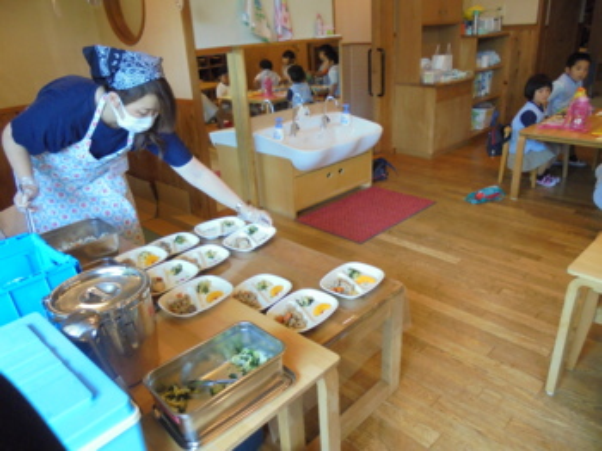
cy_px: 226
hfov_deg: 67.3
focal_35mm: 26
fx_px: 452
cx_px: 301
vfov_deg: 53.0
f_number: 3.5
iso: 400
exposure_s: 1/60
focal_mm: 4.6
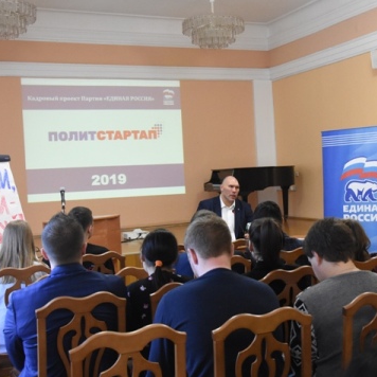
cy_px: 193
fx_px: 662
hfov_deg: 31.5
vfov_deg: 31.8
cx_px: 261
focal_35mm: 54
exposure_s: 1/100
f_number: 5.6
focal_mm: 25
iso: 3200
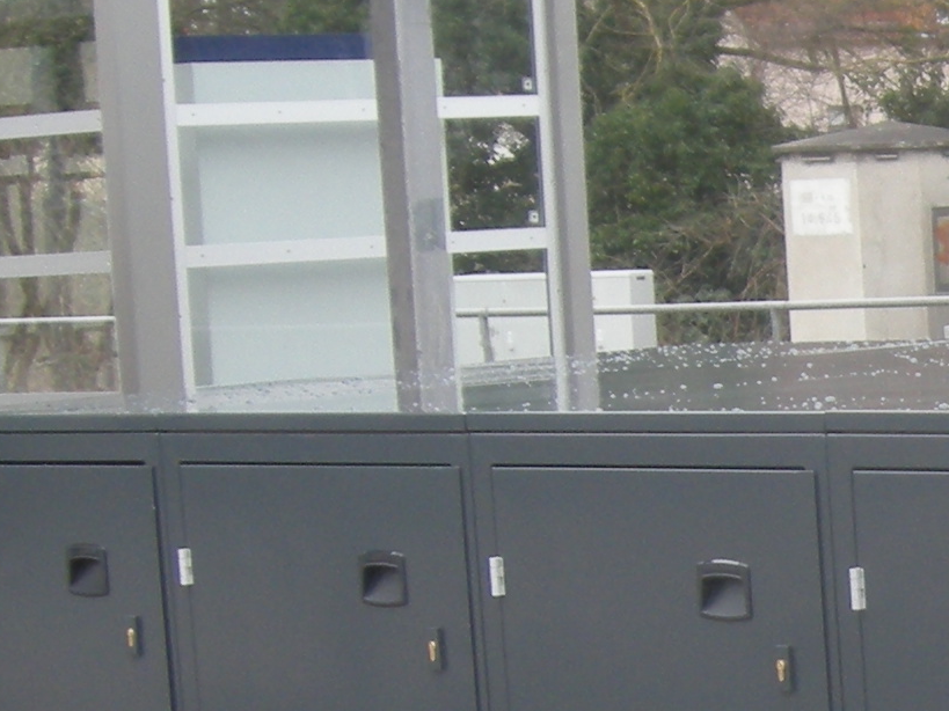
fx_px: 4687
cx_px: 1709
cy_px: 1095
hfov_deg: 10.8
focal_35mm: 171
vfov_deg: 8.5
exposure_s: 1/61.7
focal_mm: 7.5
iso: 64
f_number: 3.4
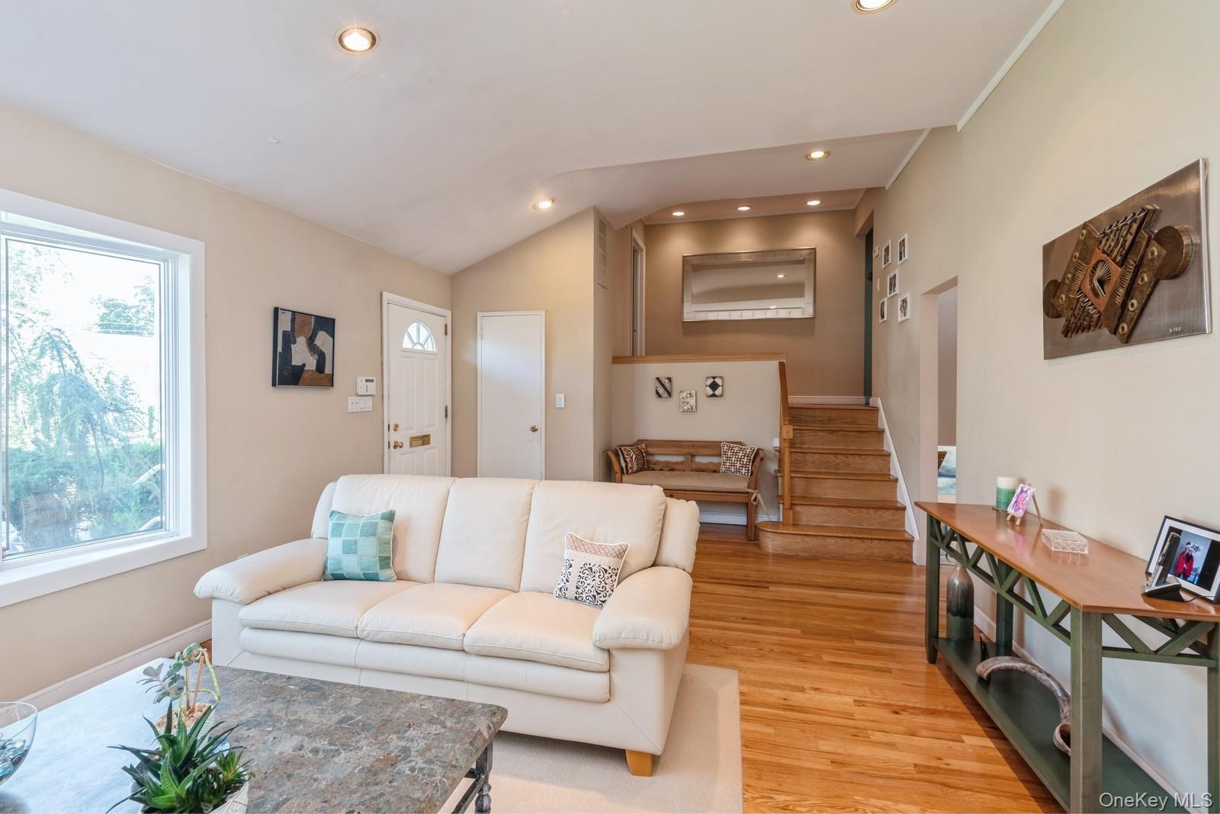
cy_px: 407
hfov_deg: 96.7
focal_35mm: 16
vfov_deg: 73.8
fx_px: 542
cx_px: 610
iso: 200
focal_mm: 16
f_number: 9
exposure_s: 1/8
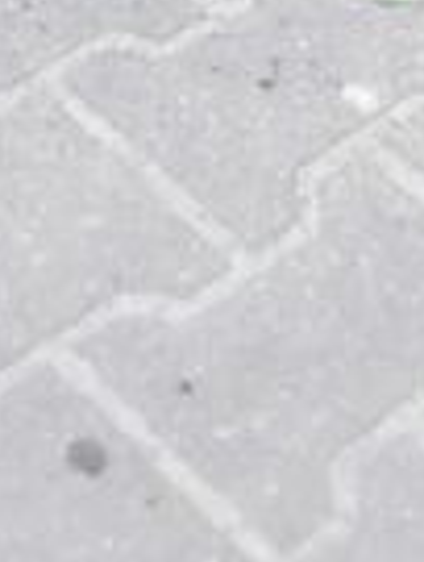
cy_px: -1166
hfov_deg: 7.8
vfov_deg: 8.6
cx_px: 478
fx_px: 3072
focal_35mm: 189
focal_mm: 4.5
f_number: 3.7
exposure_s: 1/160
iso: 400
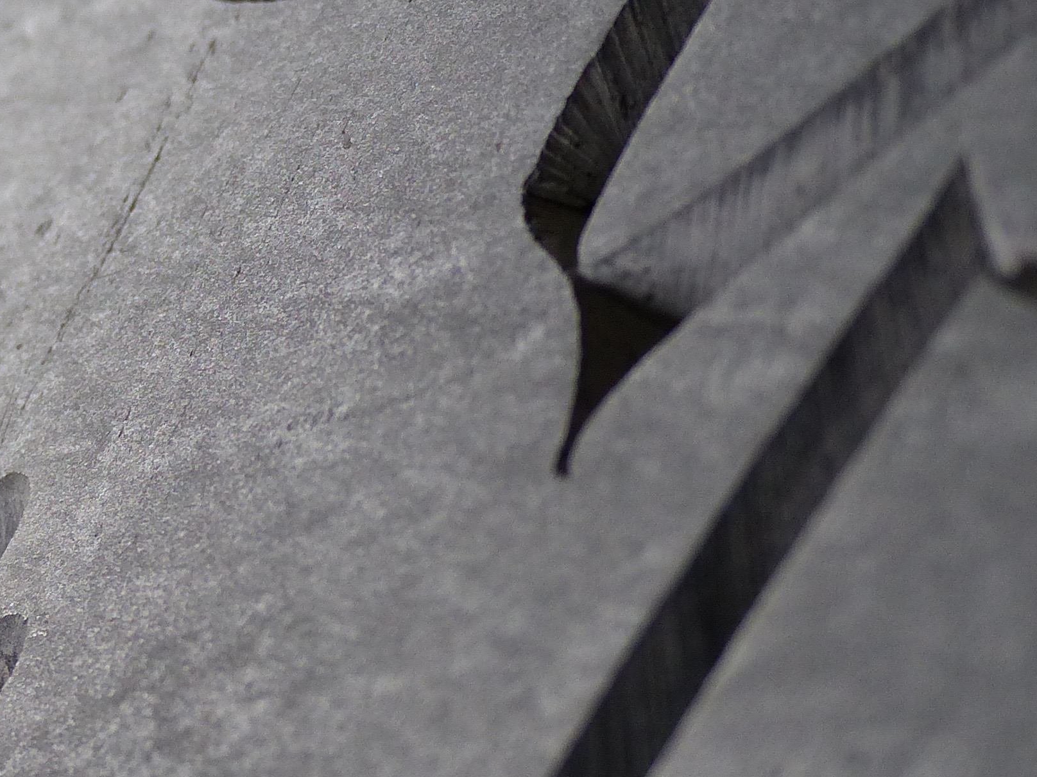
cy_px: 295
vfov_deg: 5.9
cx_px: 292
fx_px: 7489
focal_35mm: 250
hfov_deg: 7.9
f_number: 2.8
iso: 125
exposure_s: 1/60
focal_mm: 16.9
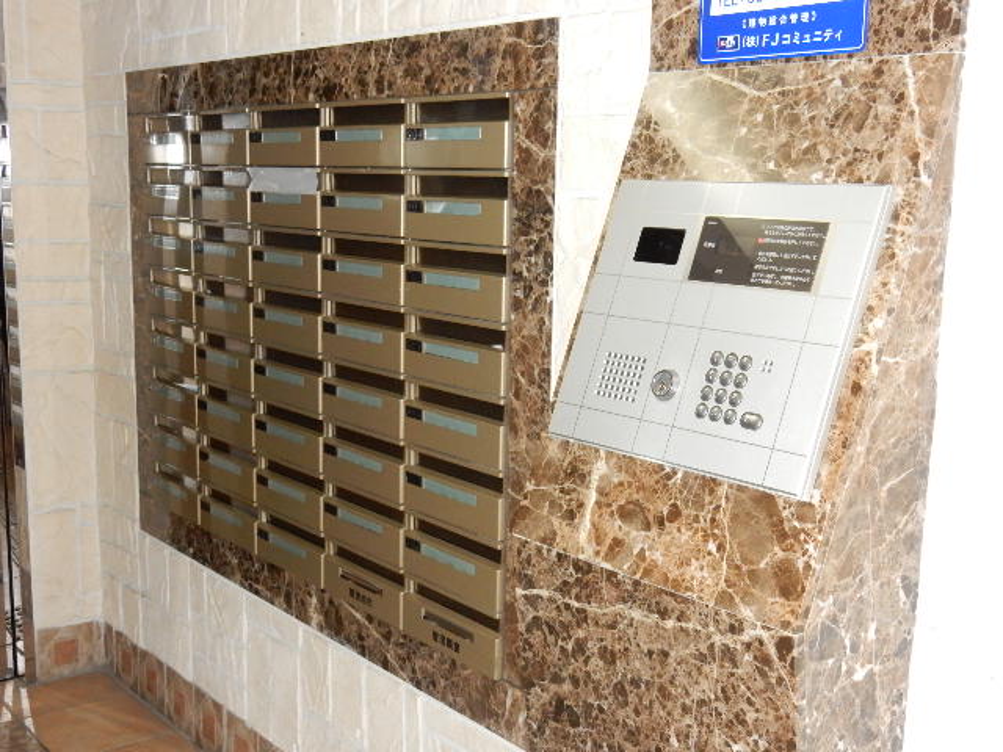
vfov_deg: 33.6
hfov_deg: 43.9
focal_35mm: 43
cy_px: 376
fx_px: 1246
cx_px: 502
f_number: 4.2
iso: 640
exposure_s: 1/30
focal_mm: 7.6
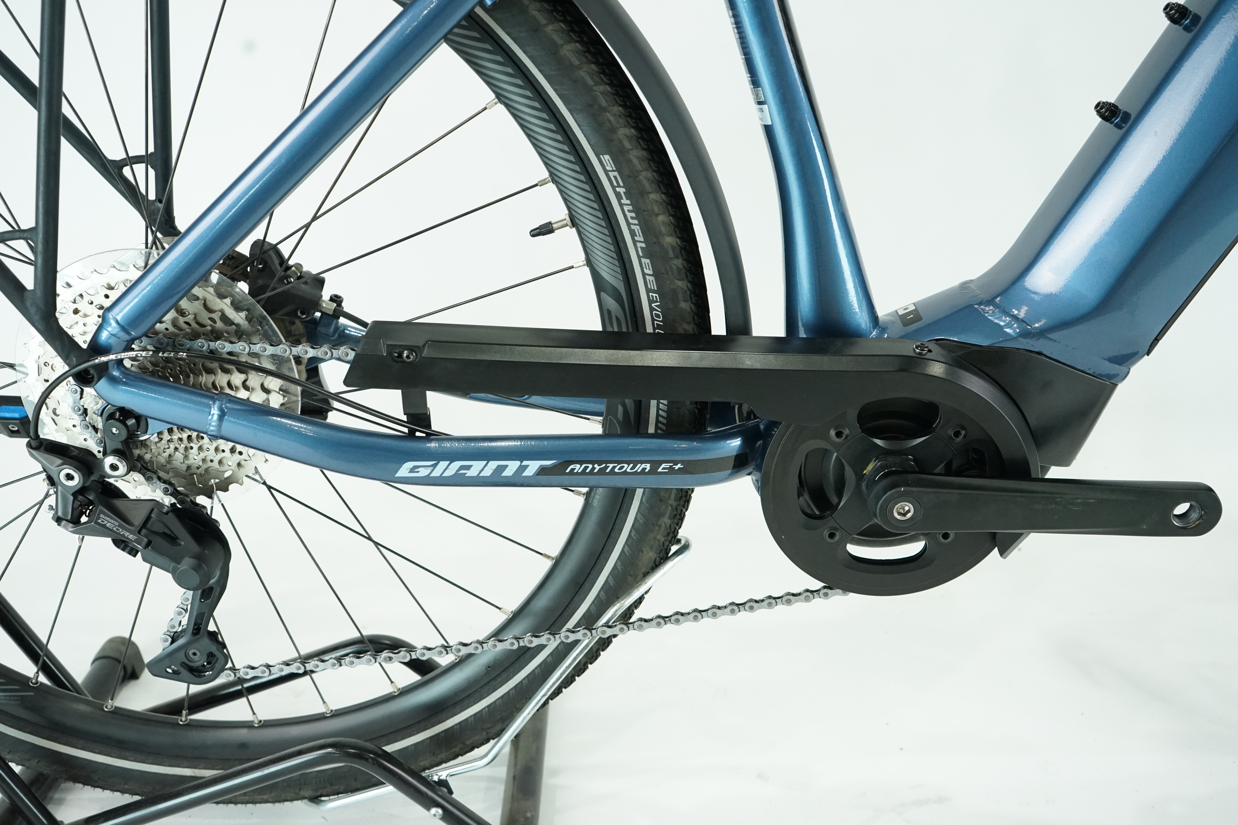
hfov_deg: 57.2
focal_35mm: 33
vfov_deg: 40.0
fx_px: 1135
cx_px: 619
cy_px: 412
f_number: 5.6
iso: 2500
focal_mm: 33
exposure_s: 1/200
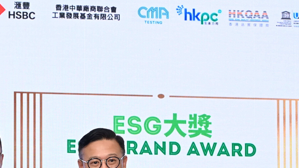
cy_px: 287
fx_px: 1157
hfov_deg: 14.4
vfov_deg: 8.1
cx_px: -25
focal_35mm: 146
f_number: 5
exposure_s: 1/160
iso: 1600
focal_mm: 41
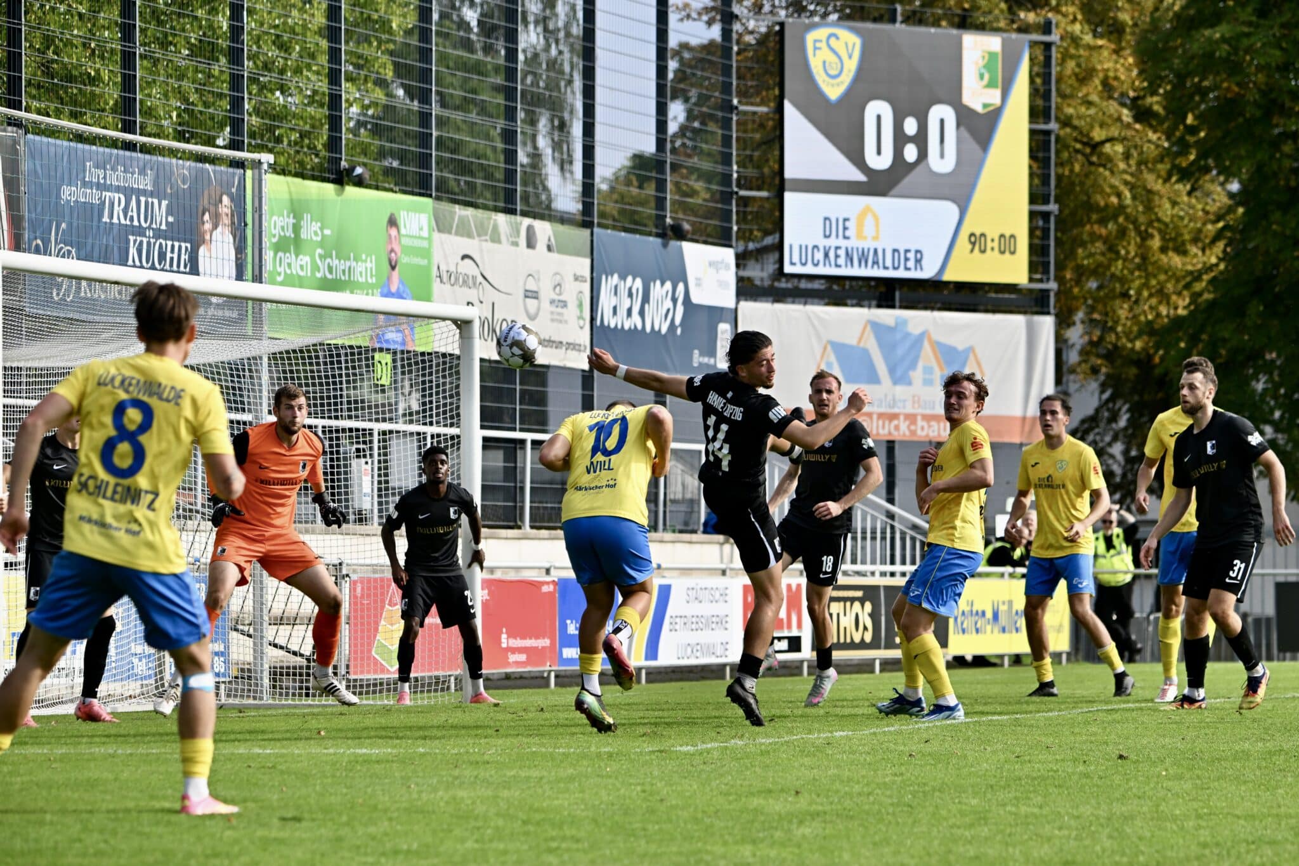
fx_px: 5772
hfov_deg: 12.8
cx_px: 650
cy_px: 433
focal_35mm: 160
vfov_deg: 8.6
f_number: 5
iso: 500
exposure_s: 1/1600
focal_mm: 160
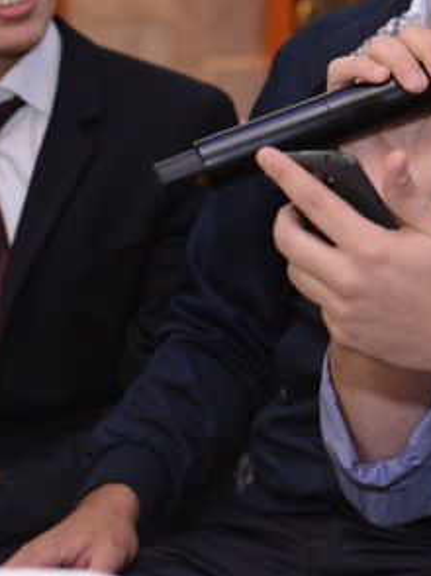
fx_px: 2876
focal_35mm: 173
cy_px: 82
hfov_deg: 8.5
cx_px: 390
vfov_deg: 11.4
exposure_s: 1/125
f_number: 5
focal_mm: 66
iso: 1600
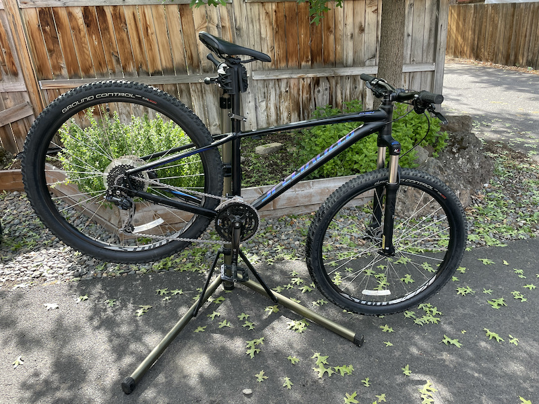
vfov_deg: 53.1
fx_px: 405
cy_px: 202
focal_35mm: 26
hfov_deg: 67.3
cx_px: 270
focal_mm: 4.2
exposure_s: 1/197
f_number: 1.6
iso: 32
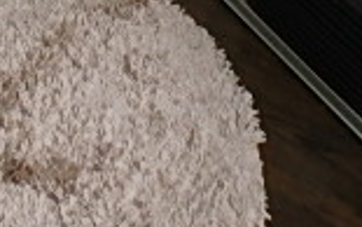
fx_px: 908
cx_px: -14
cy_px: -253
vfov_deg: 12.3
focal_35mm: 92
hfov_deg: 21.6
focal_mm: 3.7
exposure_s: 1/50
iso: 200
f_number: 3.5
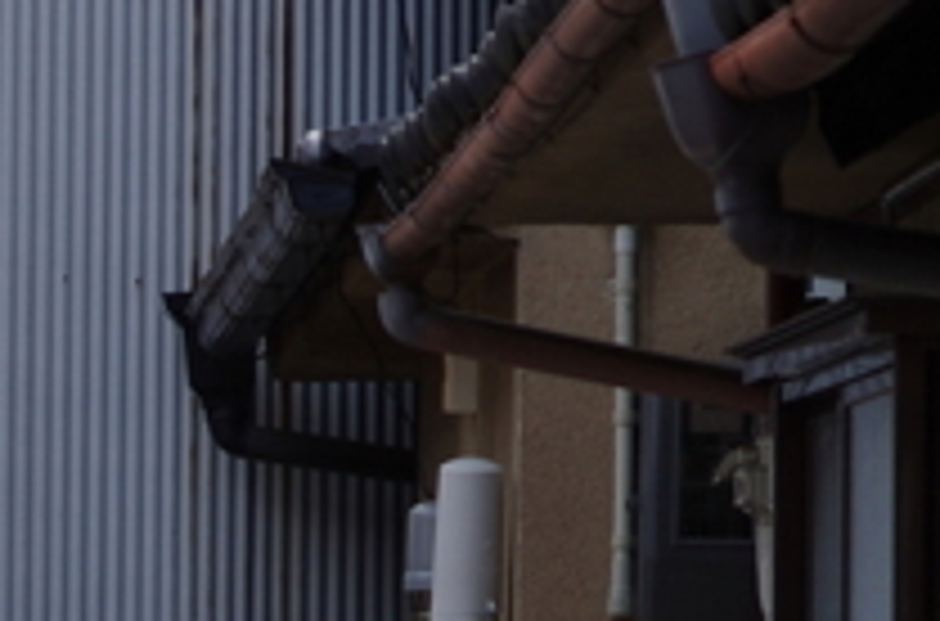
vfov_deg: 2.6
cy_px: 1246
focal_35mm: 515
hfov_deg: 4.0
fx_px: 13407
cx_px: -1016
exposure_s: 1/200
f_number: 5.6
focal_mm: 70
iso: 100
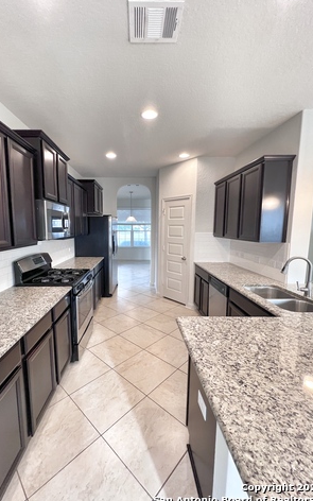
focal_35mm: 14
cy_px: 252
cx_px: 135
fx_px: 191
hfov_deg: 78.2
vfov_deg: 105.3
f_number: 1.8
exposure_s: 1/60
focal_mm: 1.57
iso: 125
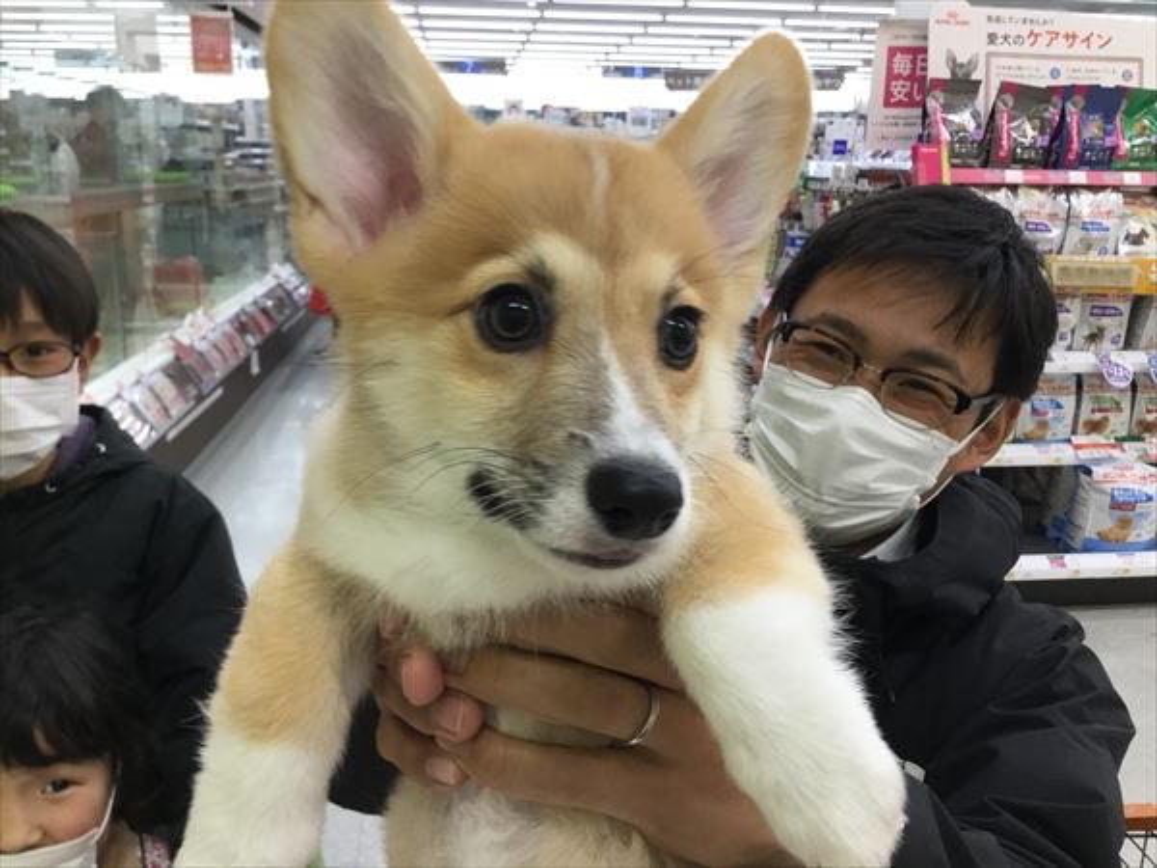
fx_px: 1036
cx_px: 578
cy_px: 434
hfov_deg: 58.4
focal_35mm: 31
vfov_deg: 45.4
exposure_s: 1/30
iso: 50
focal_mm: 3.3
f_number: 2.4
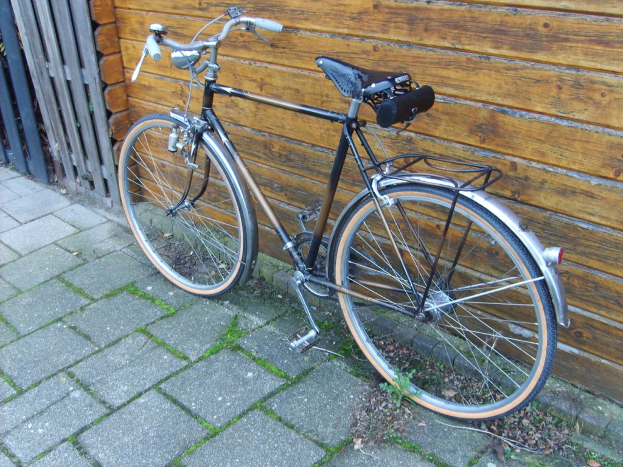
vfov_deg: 40.7
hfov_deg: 52.6
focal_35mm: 35
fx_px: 630
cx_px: 312
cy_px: 234
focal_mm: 5.8
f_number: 2.8
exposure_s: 1/30
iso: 96
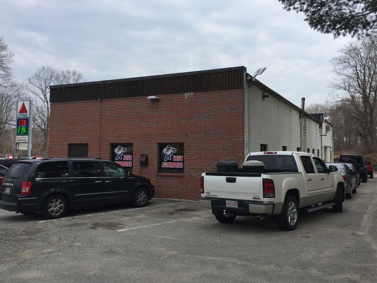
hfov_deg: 56.8
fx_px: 349
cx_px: 189
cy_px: 136
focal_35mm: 32
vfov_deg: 44.2
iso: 32
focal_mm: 4.15
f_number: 2.2
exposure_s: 1/1980
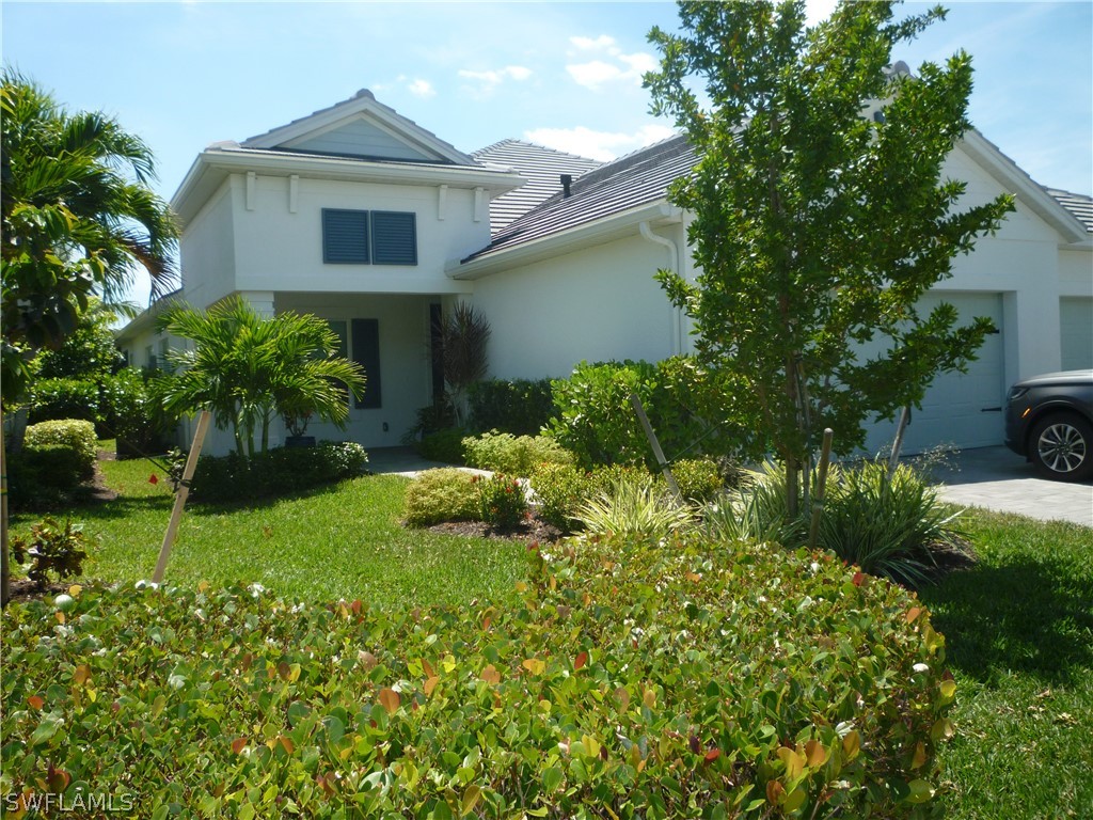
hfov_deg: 61.7
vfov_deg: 48.2
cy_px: 410
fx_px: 916
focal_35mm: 29
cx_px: 546
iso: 100
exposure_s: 1/500
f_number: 3.5
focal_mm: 5.2
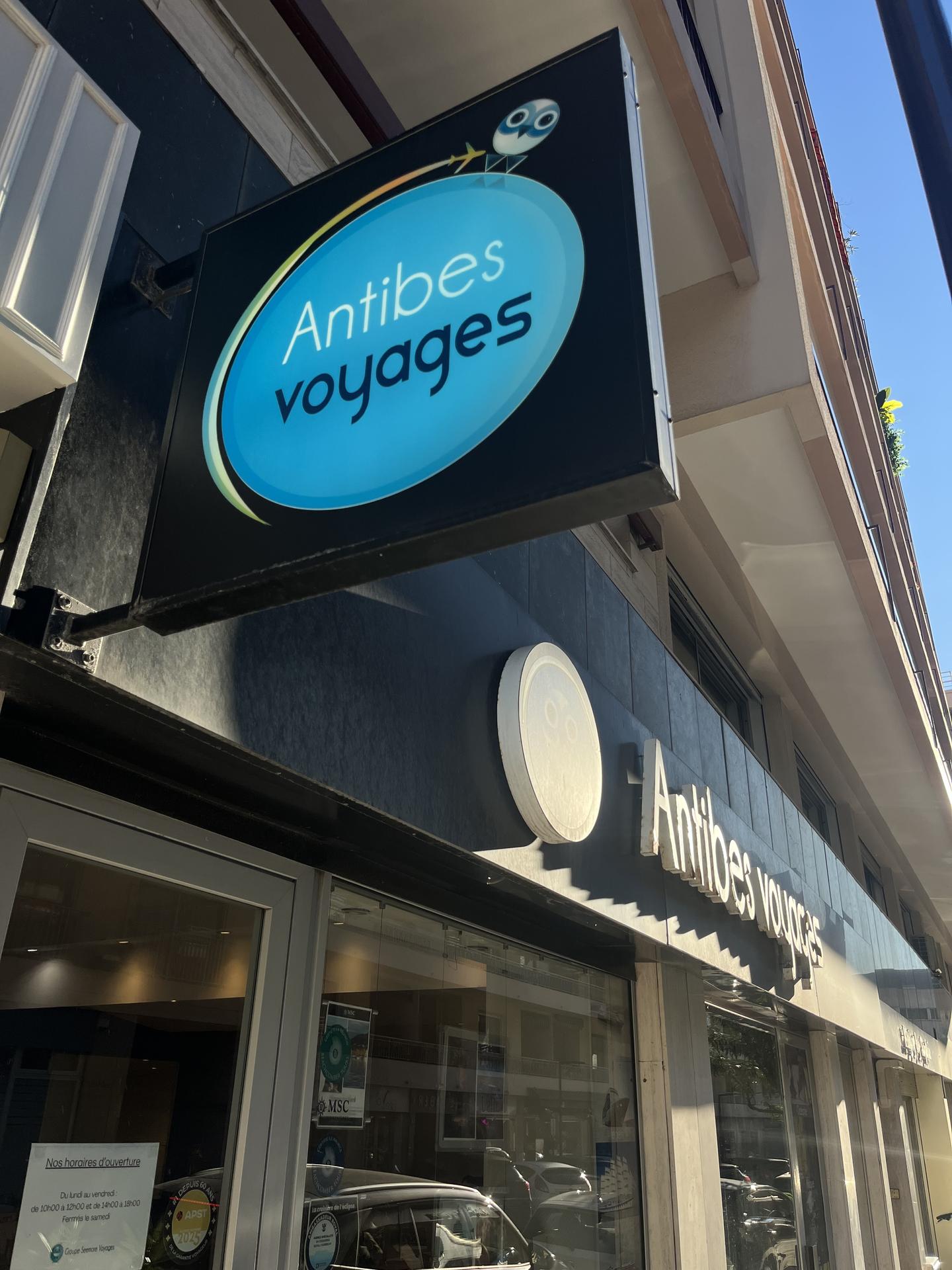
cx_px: 476
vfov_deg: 67.3
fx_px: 953
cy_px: 635
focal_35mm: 26
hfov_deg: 53.1
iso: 50
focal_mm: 5.1
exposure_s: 1/1890
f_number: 1.6
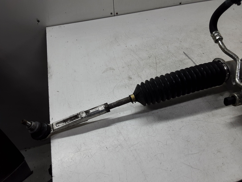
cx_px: 121
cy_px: 91
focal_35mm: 27
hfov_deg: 65.3
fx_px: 189
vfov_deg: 51.4
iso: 40
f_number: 1.9
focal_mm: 2.91
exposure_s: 1/50
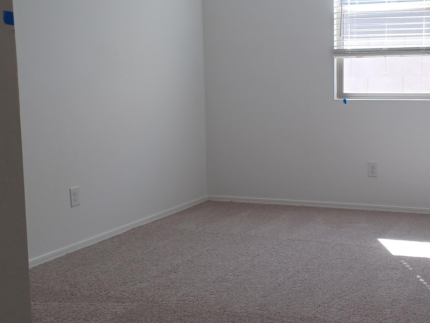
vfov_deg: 29.1
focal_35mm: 50
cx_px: 341
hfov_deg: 36.9
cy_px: 154
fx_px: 621
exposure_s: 1/60
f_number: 1.8
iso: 64
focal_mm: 4.6
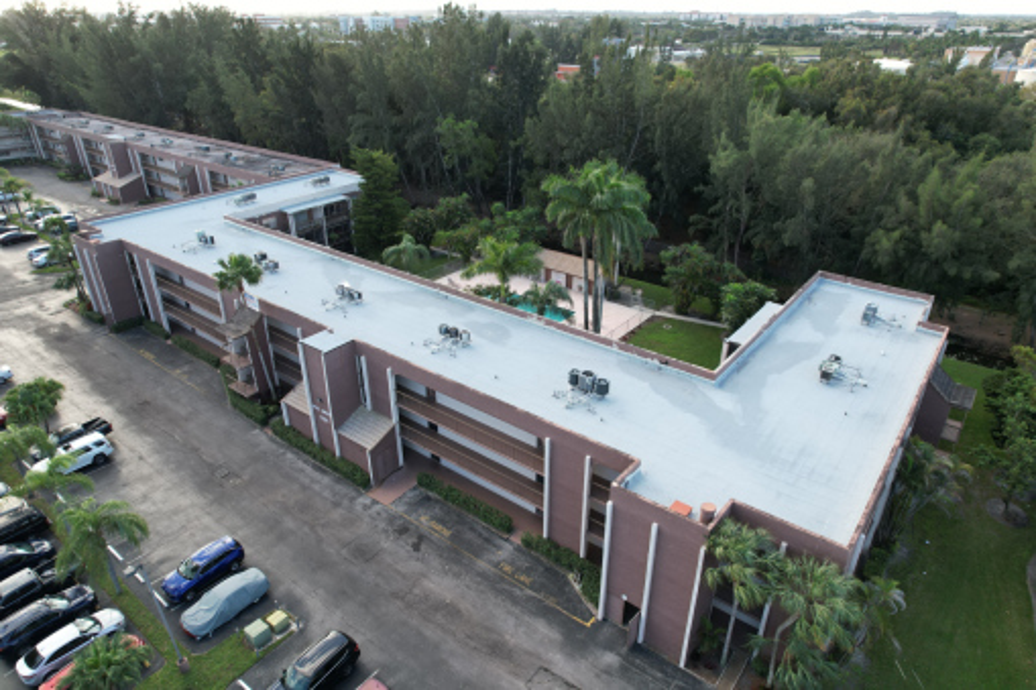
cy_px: 345
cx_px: 518
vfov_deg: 57.2
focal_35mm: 22
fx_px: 633
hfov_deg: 78.6
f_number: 2.8
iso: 100
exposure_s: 1/320
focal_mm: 8.38
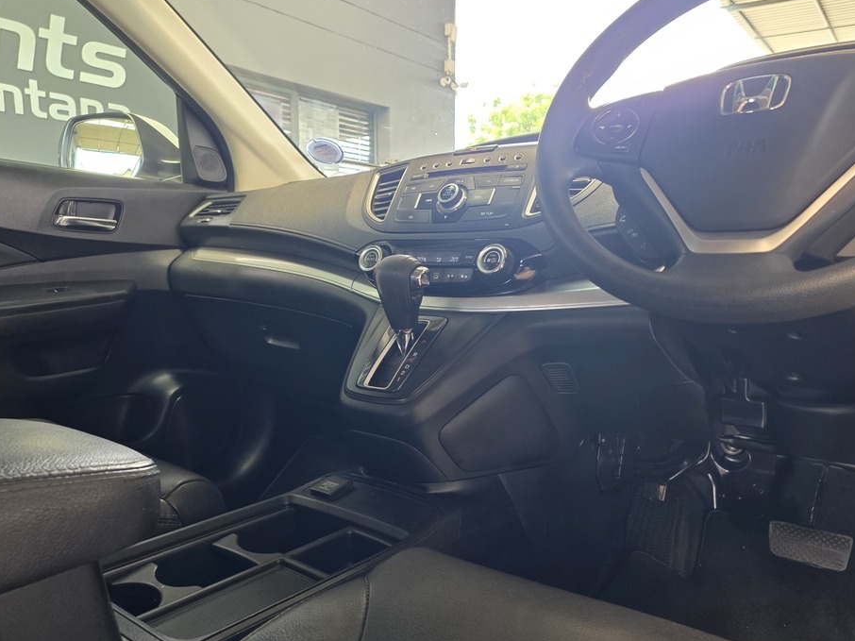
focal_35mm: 26
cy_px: 333
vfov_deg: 53.0
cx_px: 429
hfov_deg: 67.3
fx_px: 642
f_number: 1.7
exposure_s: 1/100
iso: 320
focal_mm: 6.25
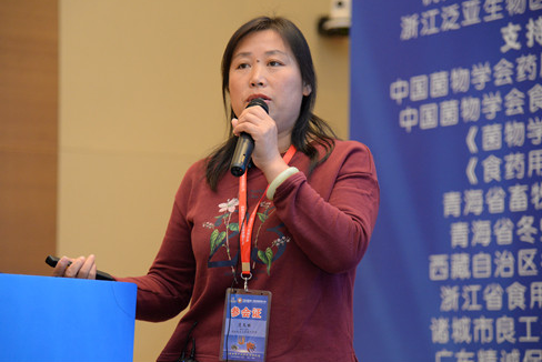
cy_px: 162
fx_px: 1868
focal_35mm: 124
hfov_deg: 16.5
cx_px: 252
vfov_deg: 11.1
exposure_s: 1/200
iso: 2500
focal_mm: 110
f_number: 4
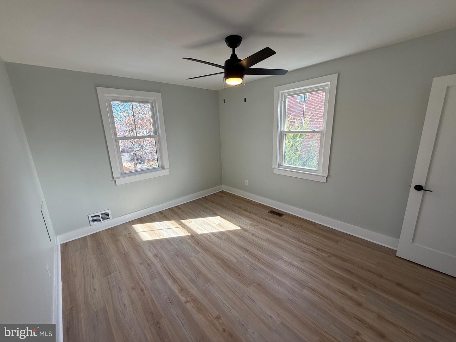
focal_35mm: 14
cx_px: 228
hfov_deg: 102.1
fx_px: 184
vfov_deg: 85.7
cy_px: 171
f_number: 2.2
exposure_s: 1/157
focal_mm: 2.22
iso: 50
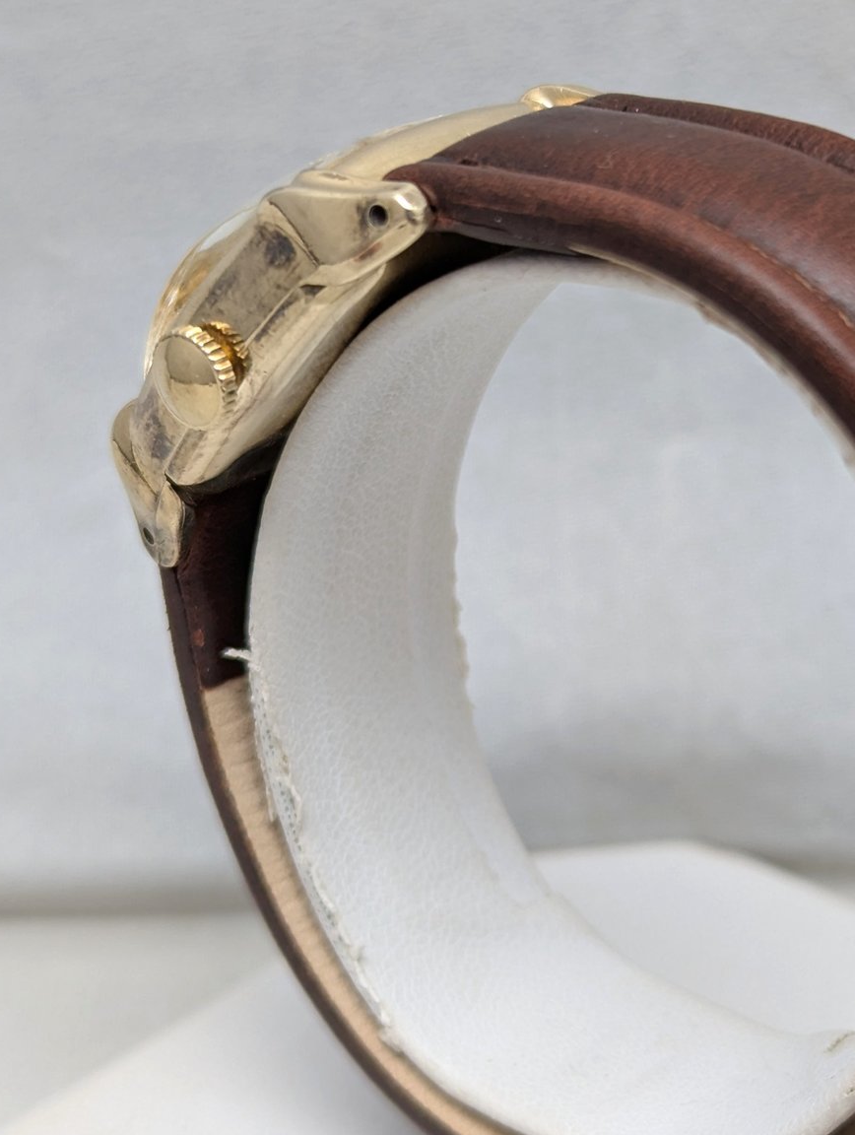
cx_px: 669
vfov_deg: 24.4
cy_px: 536
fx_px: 2627
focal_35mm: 80
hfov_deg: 18.3
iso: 55
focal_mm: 6.81
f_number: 1.85
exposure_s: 1/60
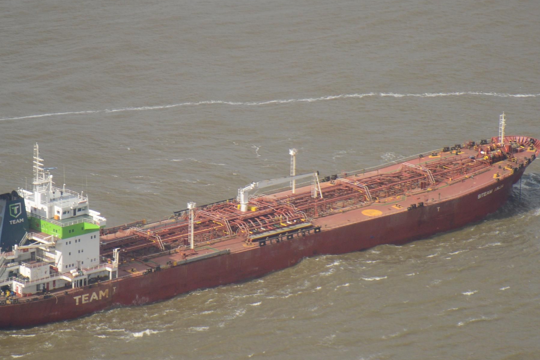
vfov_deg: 4.2
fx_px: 4920
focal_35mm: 328
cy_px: 212
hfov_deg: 6.3
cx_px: 226
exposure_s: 1/800
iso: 160
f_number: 5.6
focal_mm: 95
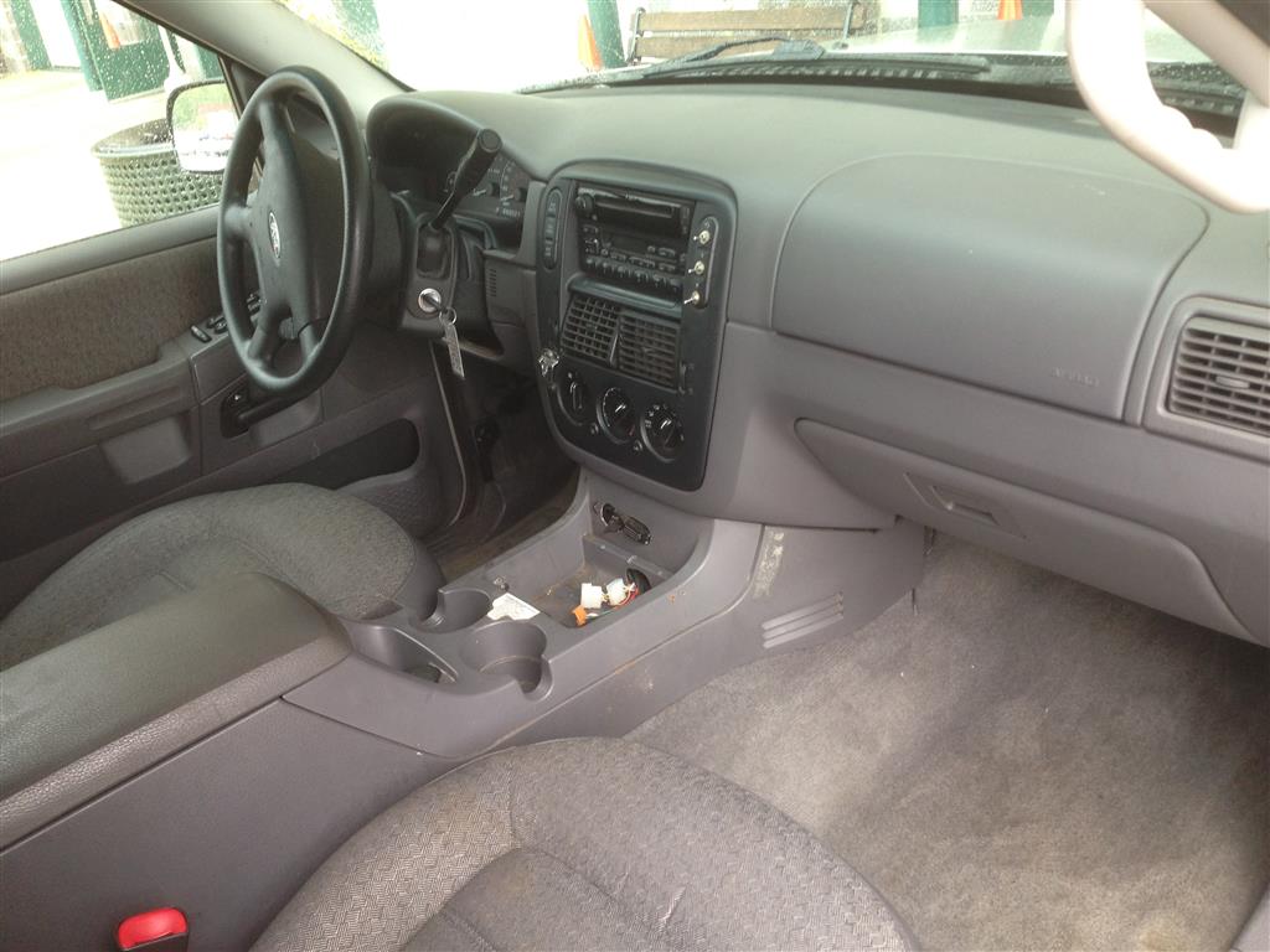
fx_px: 1211
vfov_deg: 42.9
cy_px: 476
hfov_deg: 55.4
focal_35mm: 33
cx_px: 635
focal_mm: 4.13
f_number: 2.4
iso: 64
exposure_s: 1/60
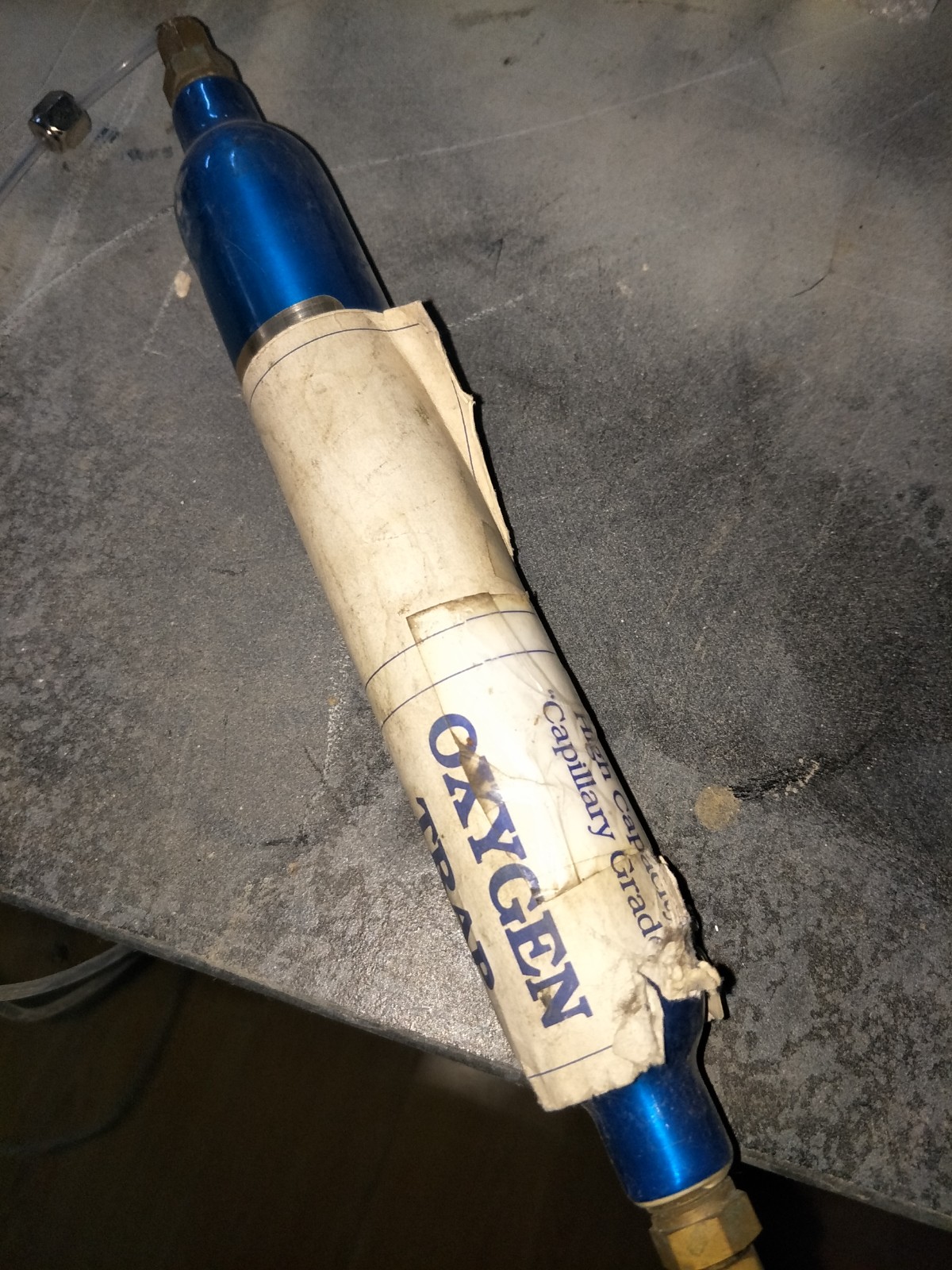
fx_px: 807
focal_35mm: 22
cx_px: 476
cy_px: 635
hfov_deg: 61.1
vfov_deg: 76.4
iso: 189
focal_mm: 3.79
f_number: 1.7
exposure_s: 1/33
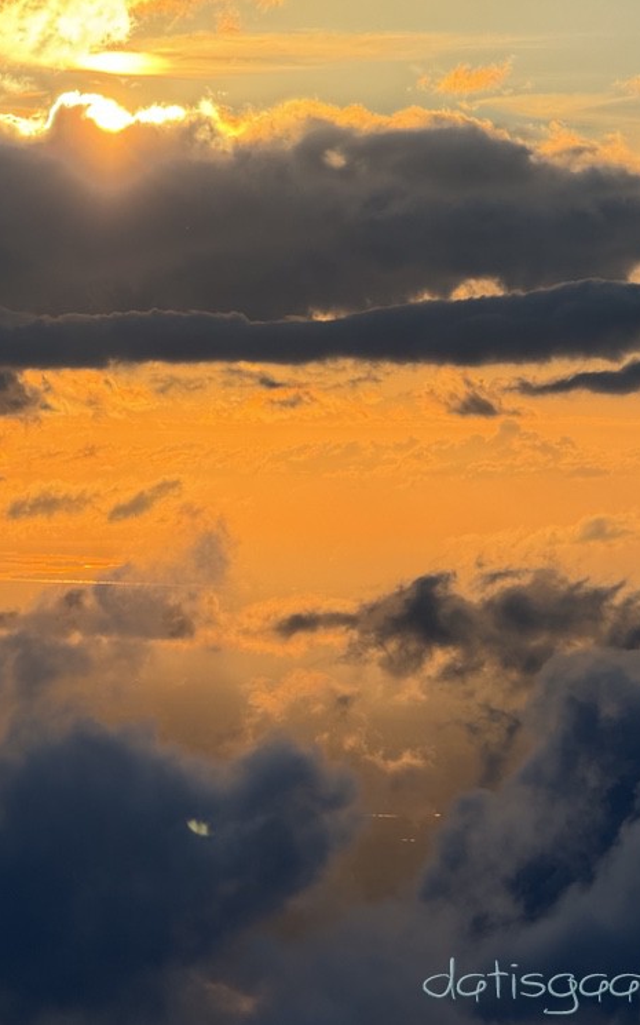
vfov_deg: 12.2
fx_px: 4772
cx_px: 113
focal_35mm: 171
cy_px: 512
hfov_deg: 7.7
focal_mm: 15.66
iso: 50
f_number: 2.8
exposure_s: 1/2024
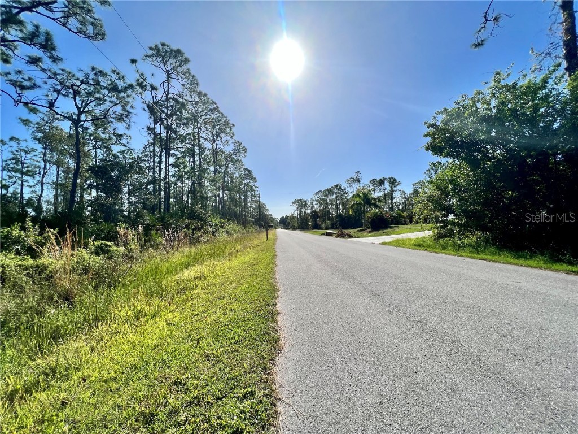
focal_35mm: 13
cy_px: 217
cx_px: 289
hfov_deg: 106.2
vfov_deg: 89.9
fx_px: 217
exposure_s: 1/4219
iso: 32
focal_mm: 1.57
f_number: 1.8
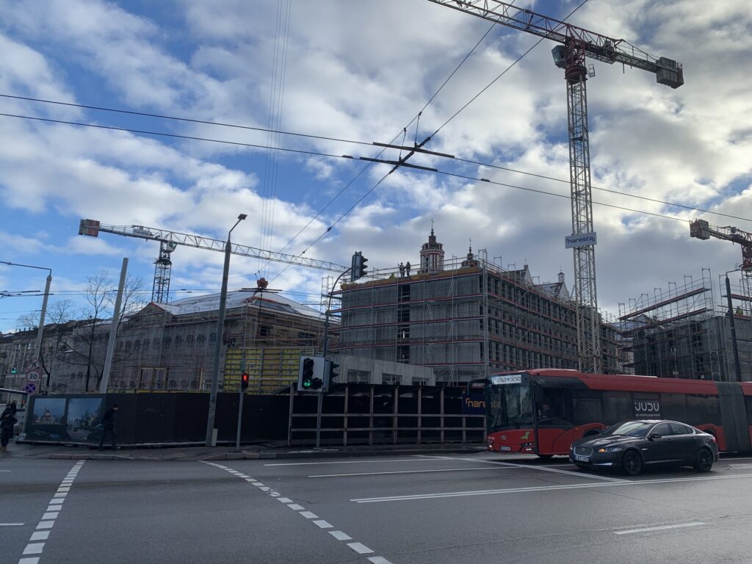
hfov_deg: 67.3
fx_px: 565
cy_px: 282
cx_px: 376
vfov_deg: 53.1
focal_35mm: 26
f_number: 1.8
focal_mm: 4.25
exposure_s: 1/2257
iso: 25
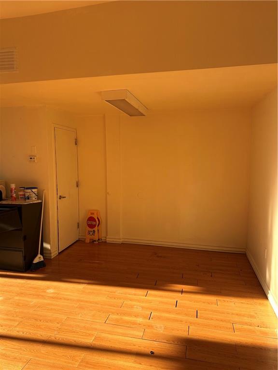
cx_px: 139
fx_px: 257
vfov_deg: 71.6
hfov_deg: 56.8
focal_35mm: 24
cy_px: 185
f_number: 1.78
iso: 80
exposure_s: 1/469
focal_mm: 6.86
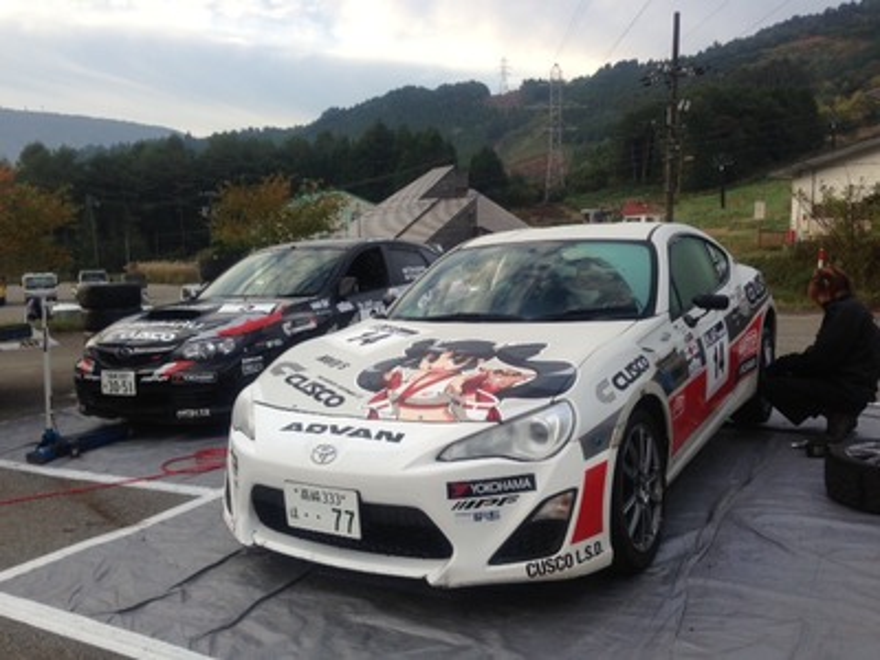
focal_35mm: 33
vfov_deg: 42.9
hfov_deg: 55.4
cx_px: 440
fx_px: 839
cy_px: 330
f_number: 2.4
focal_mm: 4.13
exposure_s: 1/268
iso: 50
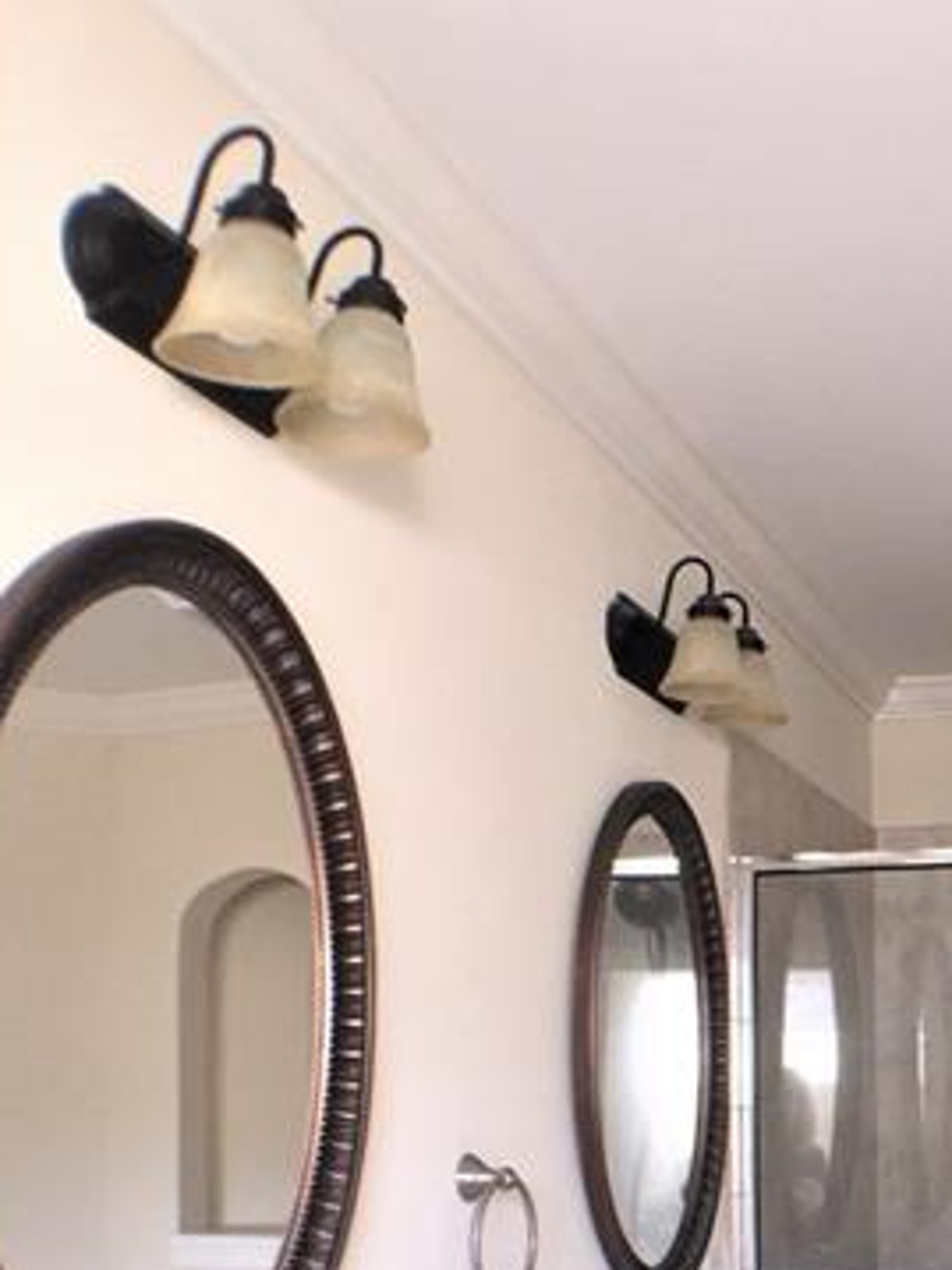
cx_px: 991
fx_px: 2275
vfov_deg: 30.0
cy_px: 1121
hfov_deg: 22.6
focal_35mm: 62
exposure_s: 1/30
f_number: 2.2
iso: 64
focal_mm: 4.15
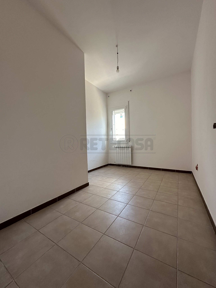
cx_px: 108
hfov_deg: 85.7
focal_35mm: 14
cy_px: 144
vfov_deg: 102.1
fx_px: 116
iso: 160
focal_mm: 2.22
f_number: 2.2
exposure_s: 1/100
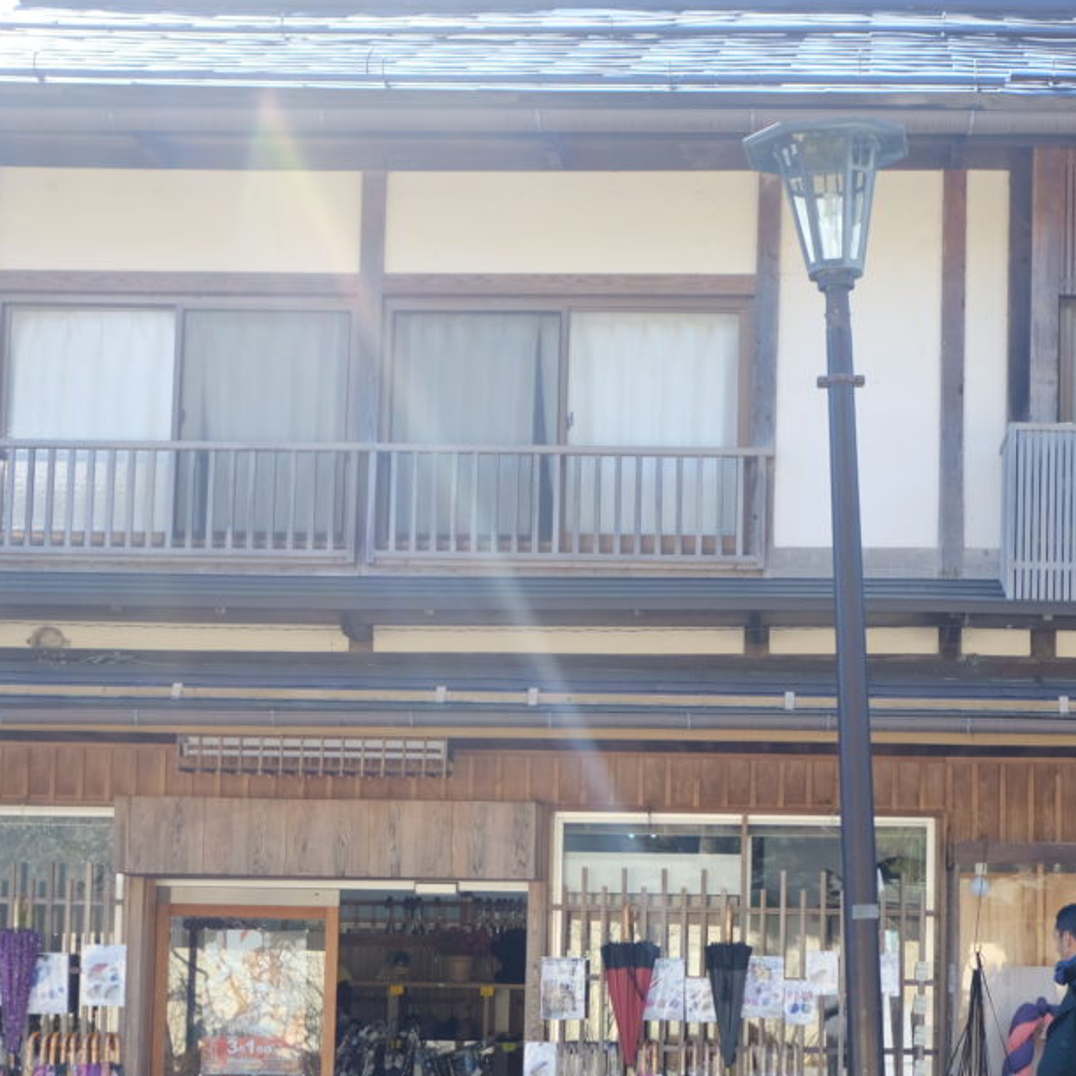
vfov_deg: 23.4
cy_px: 811
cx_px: 801
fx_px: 2567
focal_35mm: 73
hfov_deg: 23.4
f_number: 2.8
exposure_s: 1/1000
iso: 500
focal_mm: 23
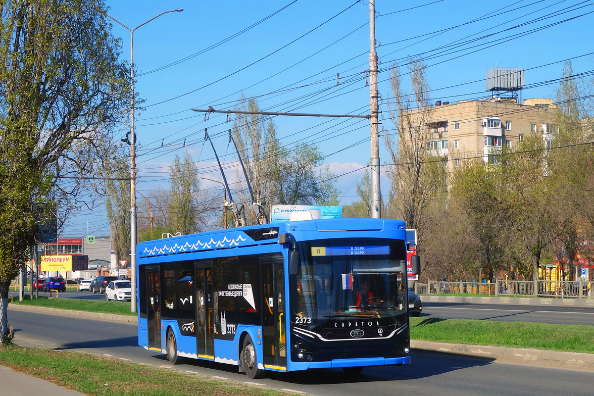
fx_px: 825
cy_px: 199
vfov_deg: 27.0
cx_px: 294
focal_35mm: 50
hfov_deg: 39.6
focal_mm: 18.02
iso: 125
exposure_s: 1/500
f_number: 6.3
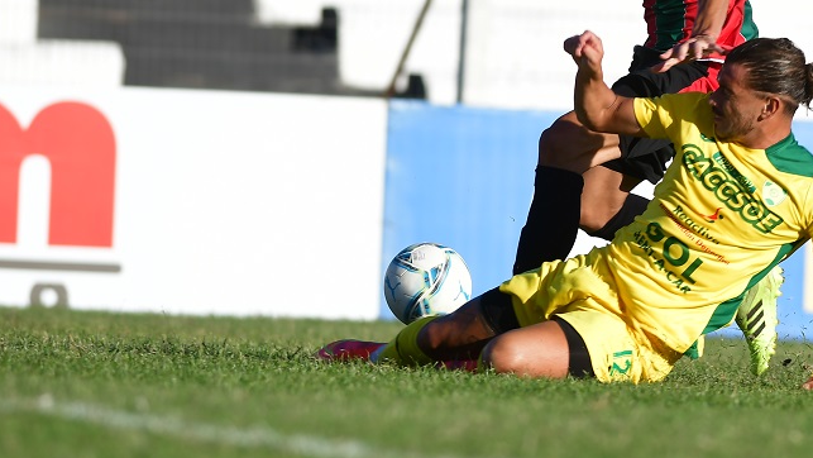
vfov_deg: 1.4
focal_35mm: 862
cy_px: 223
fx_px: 18586
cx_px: 674
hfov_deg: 2.5
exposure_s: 1/800
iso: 100
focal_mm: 300
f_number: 4
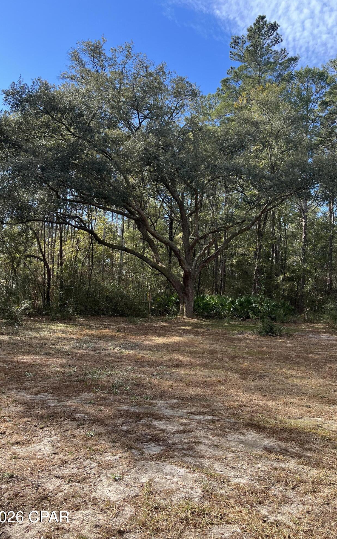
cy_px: 268
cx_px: 182
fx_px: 412
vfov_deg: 66.5
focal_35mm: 28
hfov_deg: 44.5
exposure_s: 1/1395
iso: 50
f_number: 1.5
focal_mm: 5.7
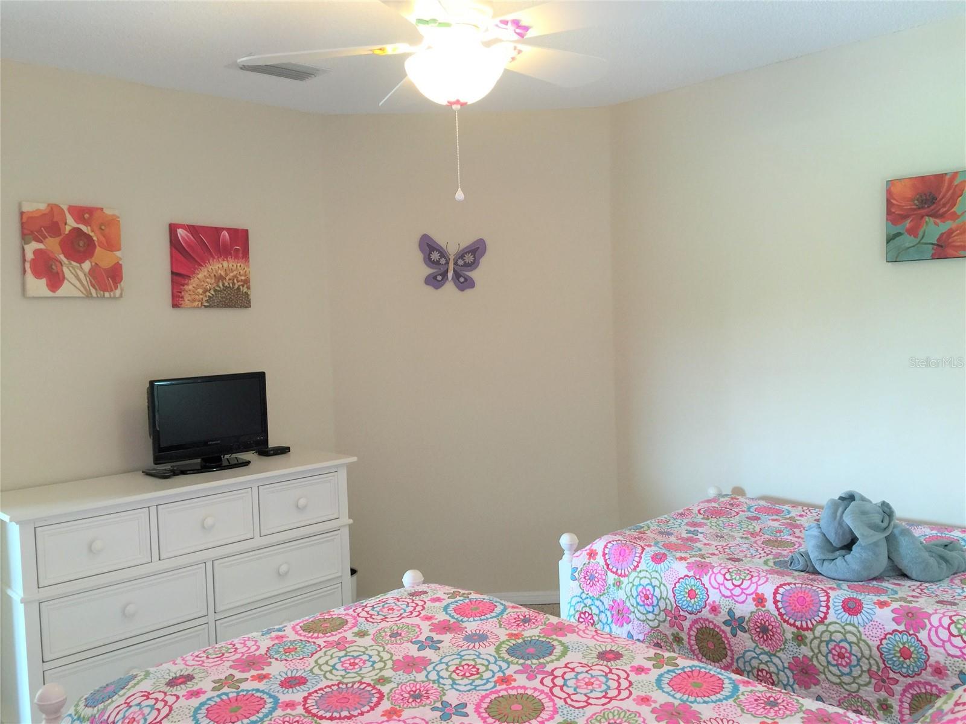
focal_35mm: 29
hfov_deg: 61.7
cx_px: 483
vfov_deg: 48.2
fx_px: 809
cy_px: 362
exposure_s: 1/15
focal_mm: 4.15
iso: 64
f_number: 2.2
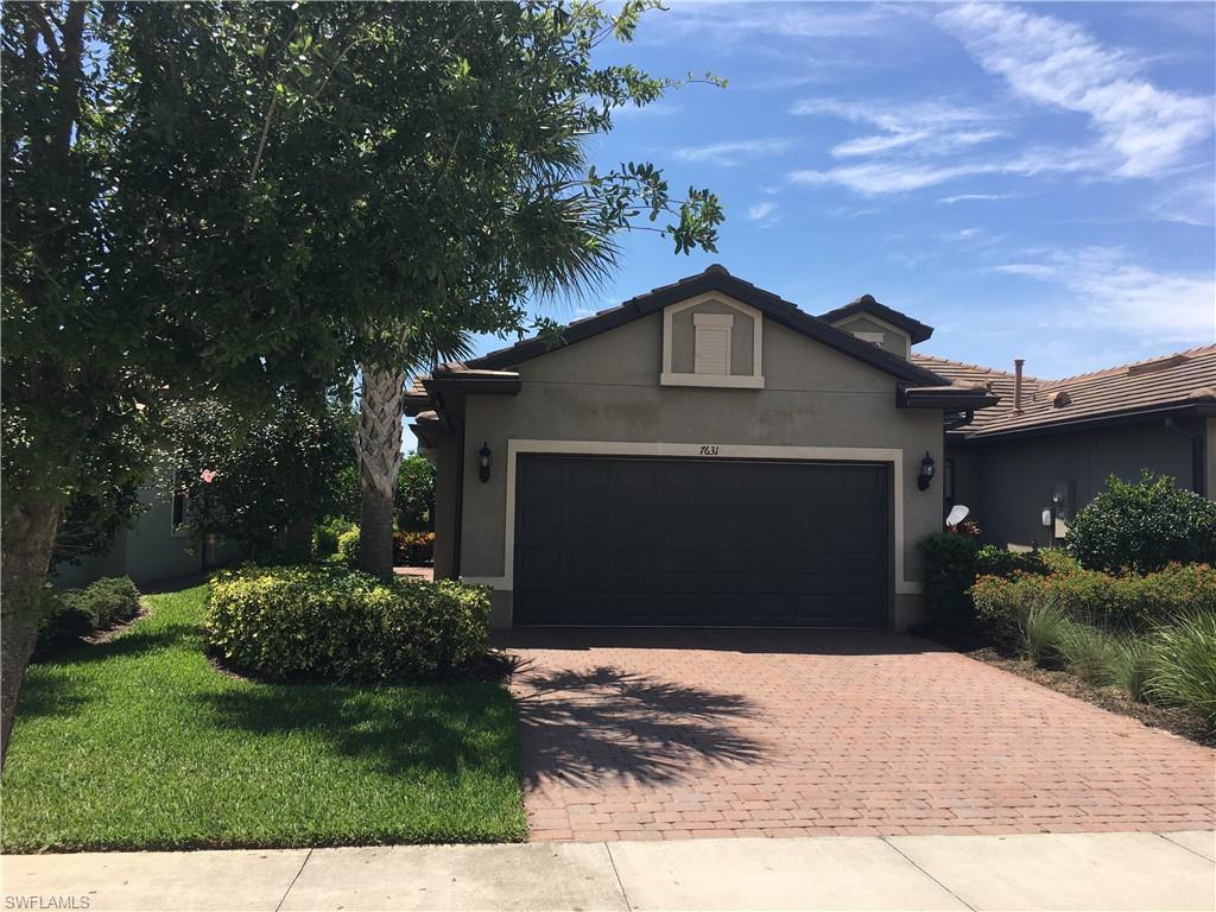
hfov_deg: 61.7
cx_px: 608
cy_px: 456
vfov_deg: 48.2
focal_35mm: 29
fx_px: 1019
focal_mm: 4.15
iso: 25
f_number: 2.2
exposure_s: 1/1304
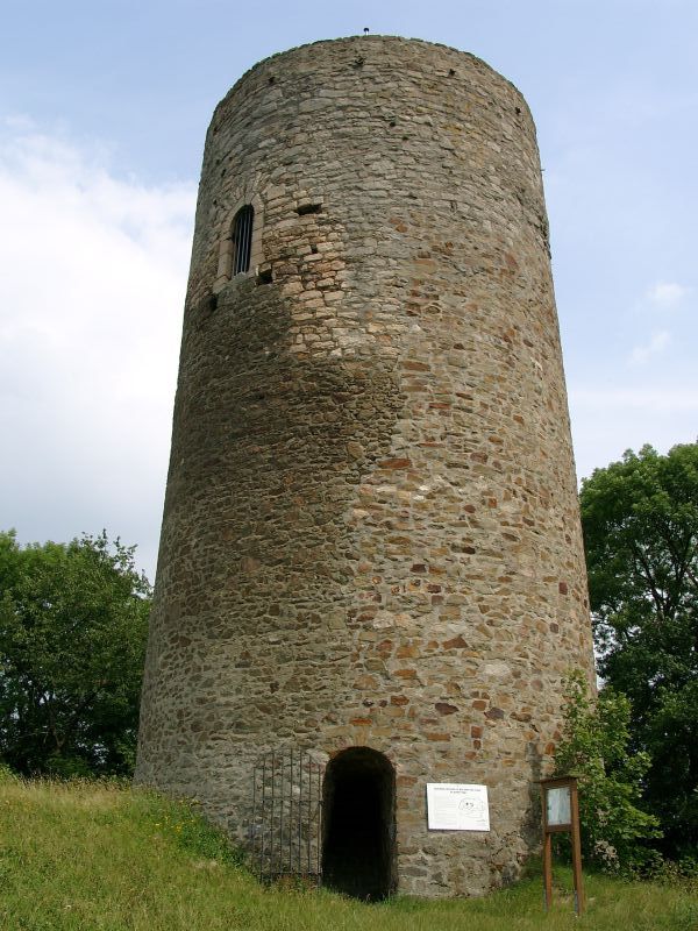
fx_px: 914
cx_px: 349
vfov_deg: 54.0
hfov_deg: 41.8
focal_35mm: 34
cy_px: 466
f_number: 4
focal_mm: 7.13
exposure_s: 1/903
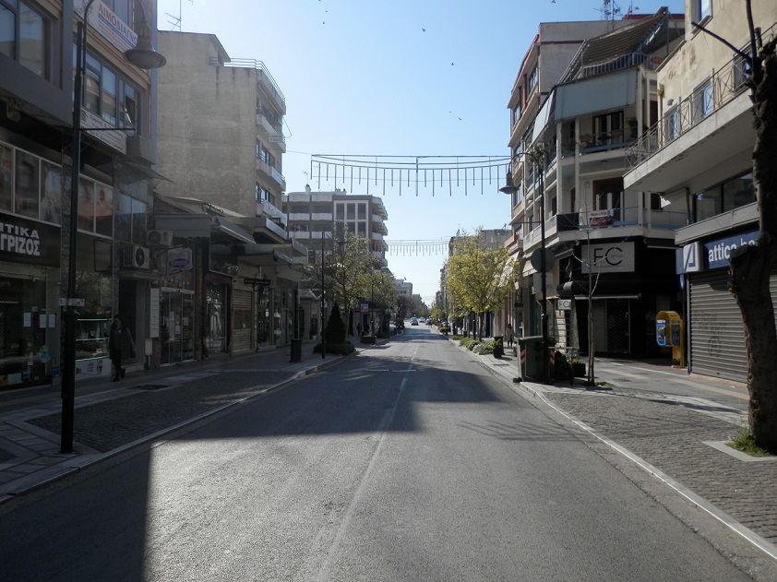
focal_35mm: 25
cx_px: 388
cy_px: 291
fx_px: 561
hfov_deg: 69.4
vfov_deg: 54.9
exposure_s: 1/200
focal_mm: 4.5
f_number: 8.7
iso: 80
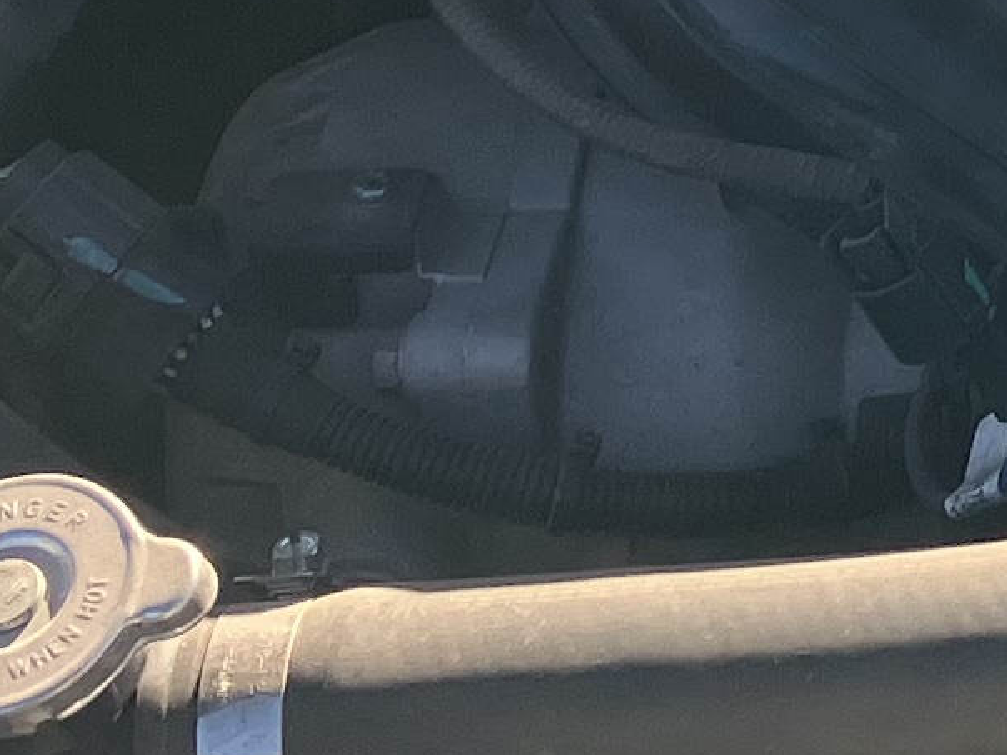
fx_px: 5440
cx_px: 2037
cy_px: -797
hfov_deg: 9.8
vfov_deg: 7.6
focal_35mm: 187
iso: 32
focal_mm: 3.99
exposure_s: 1/528
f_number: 1.8
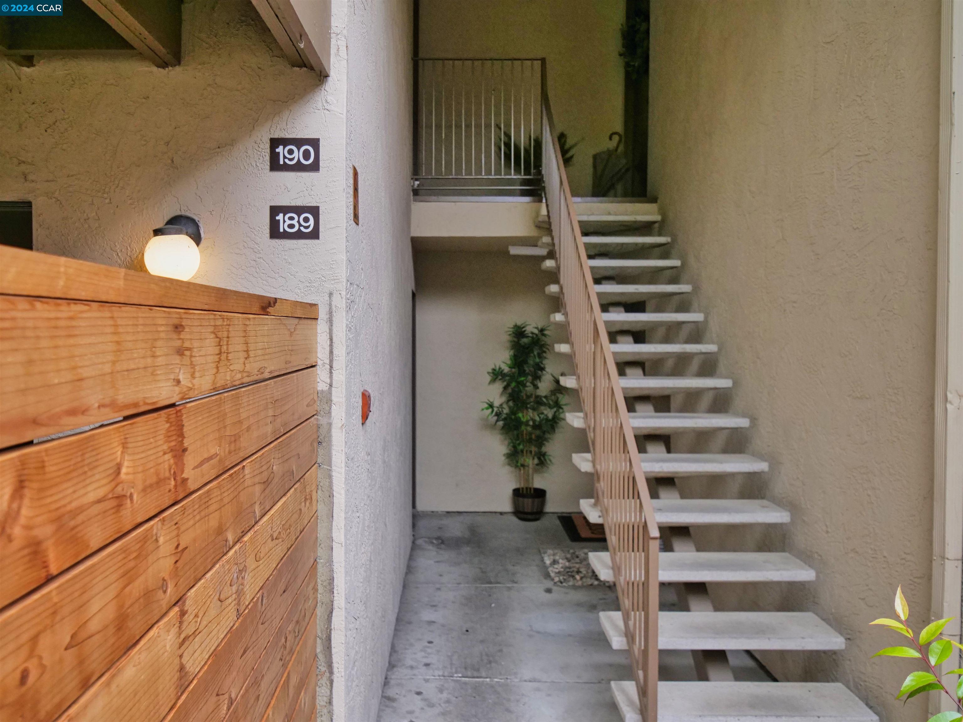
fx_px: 779
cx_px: 482
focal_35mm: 28
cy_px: 361
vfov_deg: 49.7
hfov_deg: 63.4
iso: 500
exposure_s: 1/1000
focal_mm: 14
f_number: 2.8
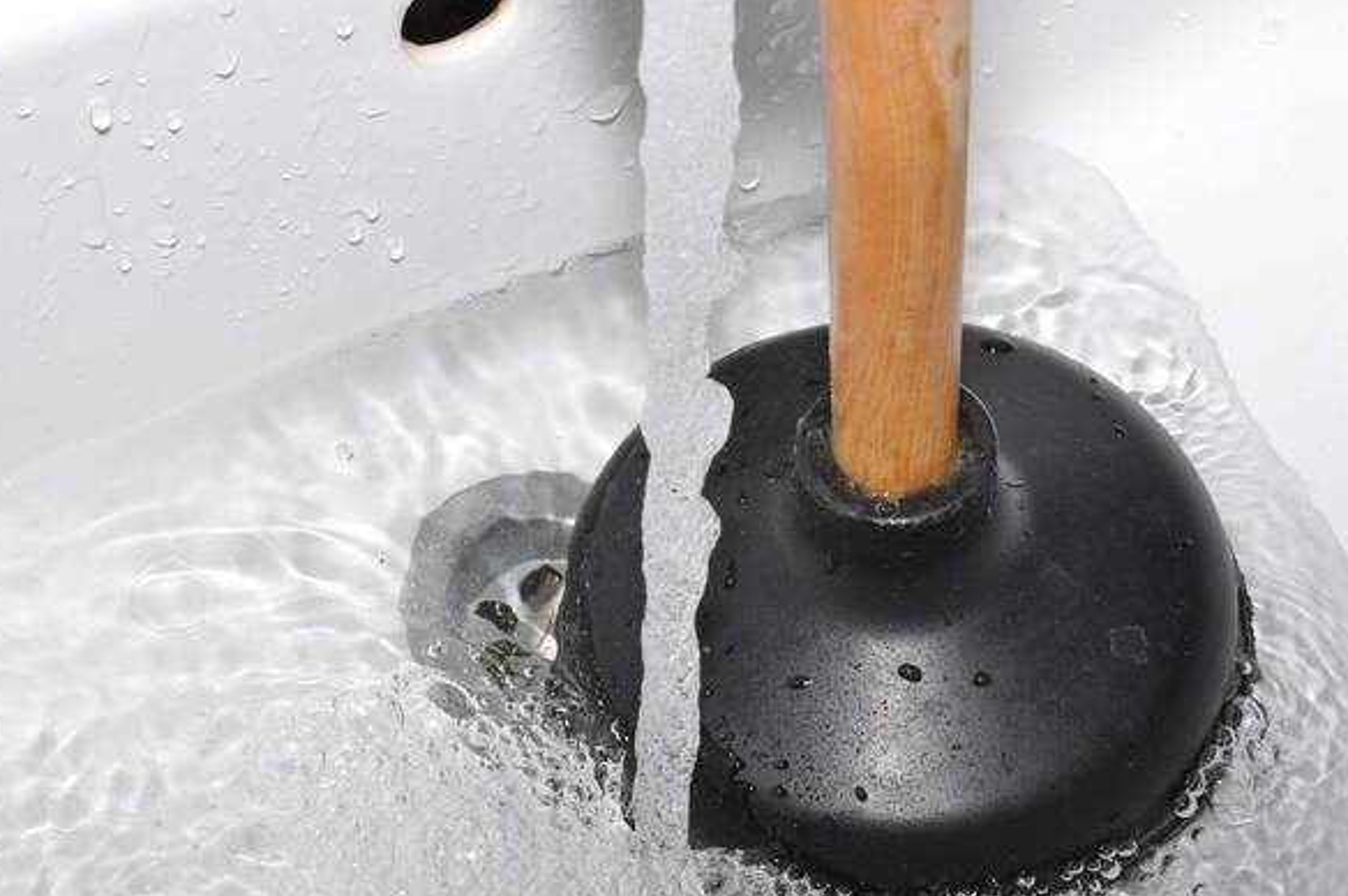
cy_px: 570
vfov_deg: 15.7
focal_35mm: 87
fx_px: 3241
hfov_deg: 23.5
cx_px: 572
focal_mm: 45
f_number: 13
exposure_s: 1/40
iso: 200
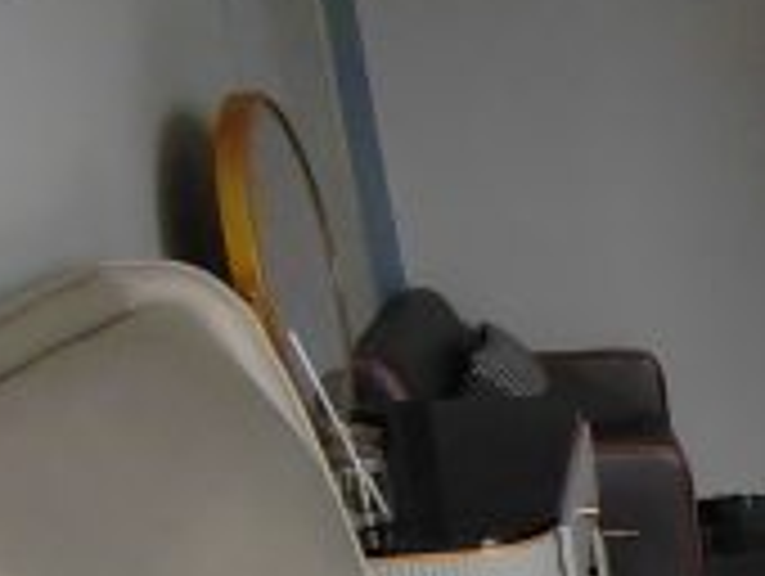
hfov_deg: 23.0
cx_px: 1251
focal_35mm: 61
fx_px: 1350
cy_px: 598
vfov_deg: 23.0
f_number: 2.2
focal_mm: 2.16
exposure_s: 1/370
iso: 100
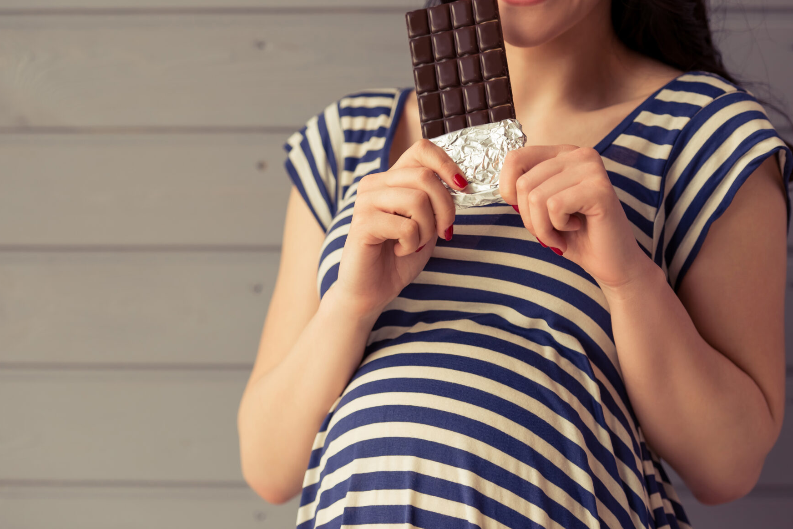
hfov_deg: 14.5
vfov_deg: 9.7
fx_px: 3106
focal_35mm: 141
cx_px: 398
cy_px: 225
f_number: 2.8
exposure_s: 1/160
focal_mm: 120
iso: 200
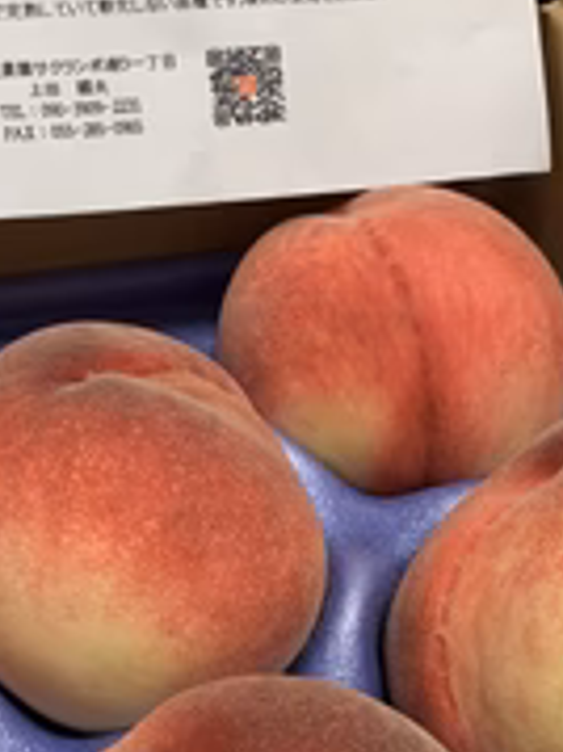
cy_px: 454
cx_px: 147
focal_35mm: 58
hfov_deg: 24.9
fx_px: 1259
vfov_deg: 33.1
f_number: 1.8
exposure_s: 1/60
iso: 160
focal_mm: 4.25
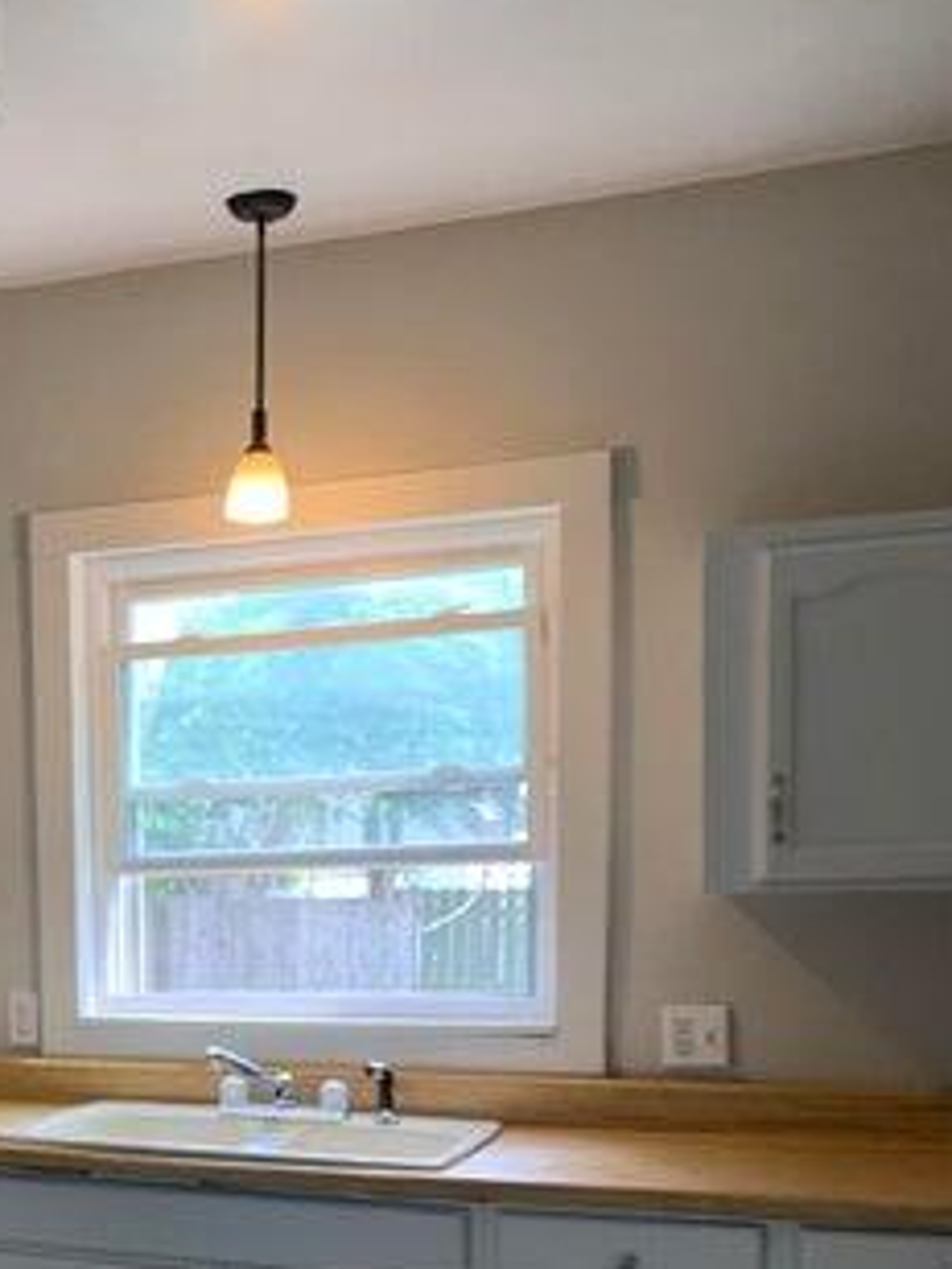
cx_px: -25
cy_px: 1026
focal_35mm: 54
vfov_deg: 34.4
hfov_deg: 25.5
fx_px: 1980
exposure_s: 1/60
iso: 125
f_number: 1.8
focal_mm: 4.25
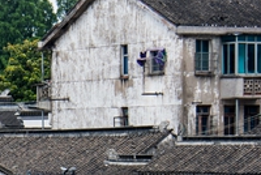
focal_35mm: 205
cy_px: 220
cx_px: -70
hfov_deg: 9.8
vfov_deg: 6.7
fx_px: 1488
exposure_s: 1/100
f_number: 14
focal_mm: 38
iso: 125
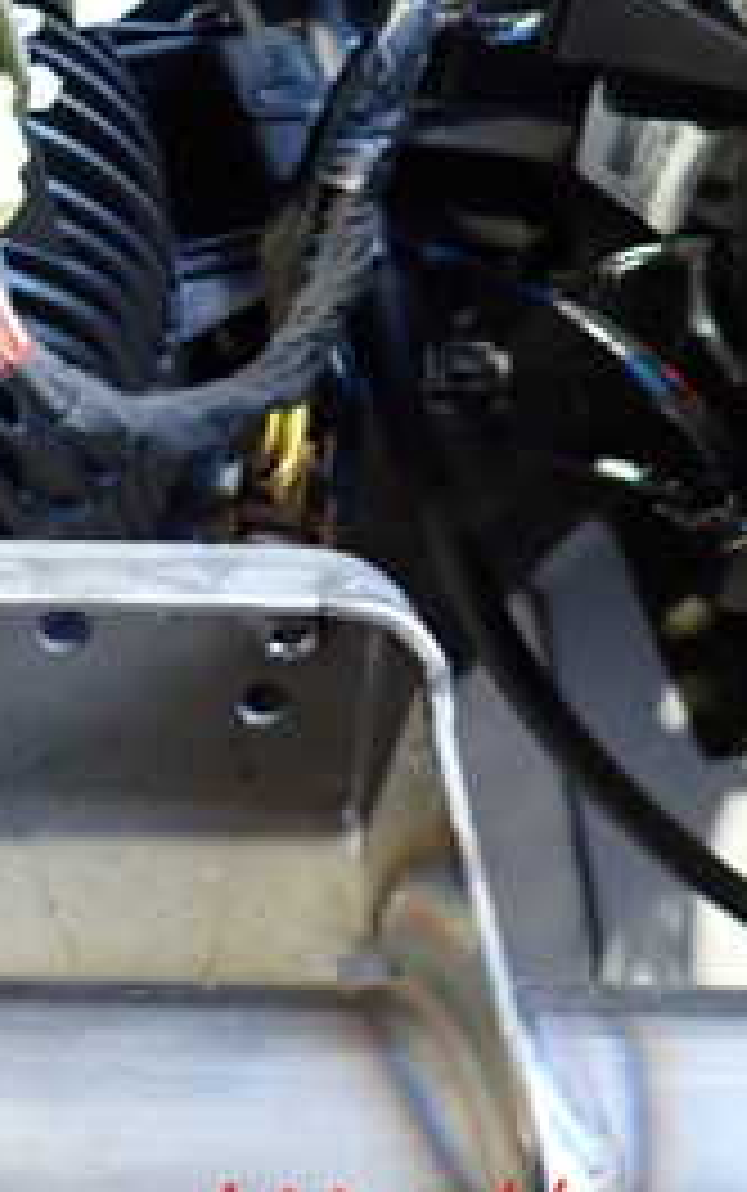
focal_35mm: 60
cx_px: -112
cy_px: 274
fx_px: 1951
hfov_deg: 20.5
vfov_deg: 33.2
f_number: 2
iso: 640
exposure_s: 1/30
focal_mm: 4.5
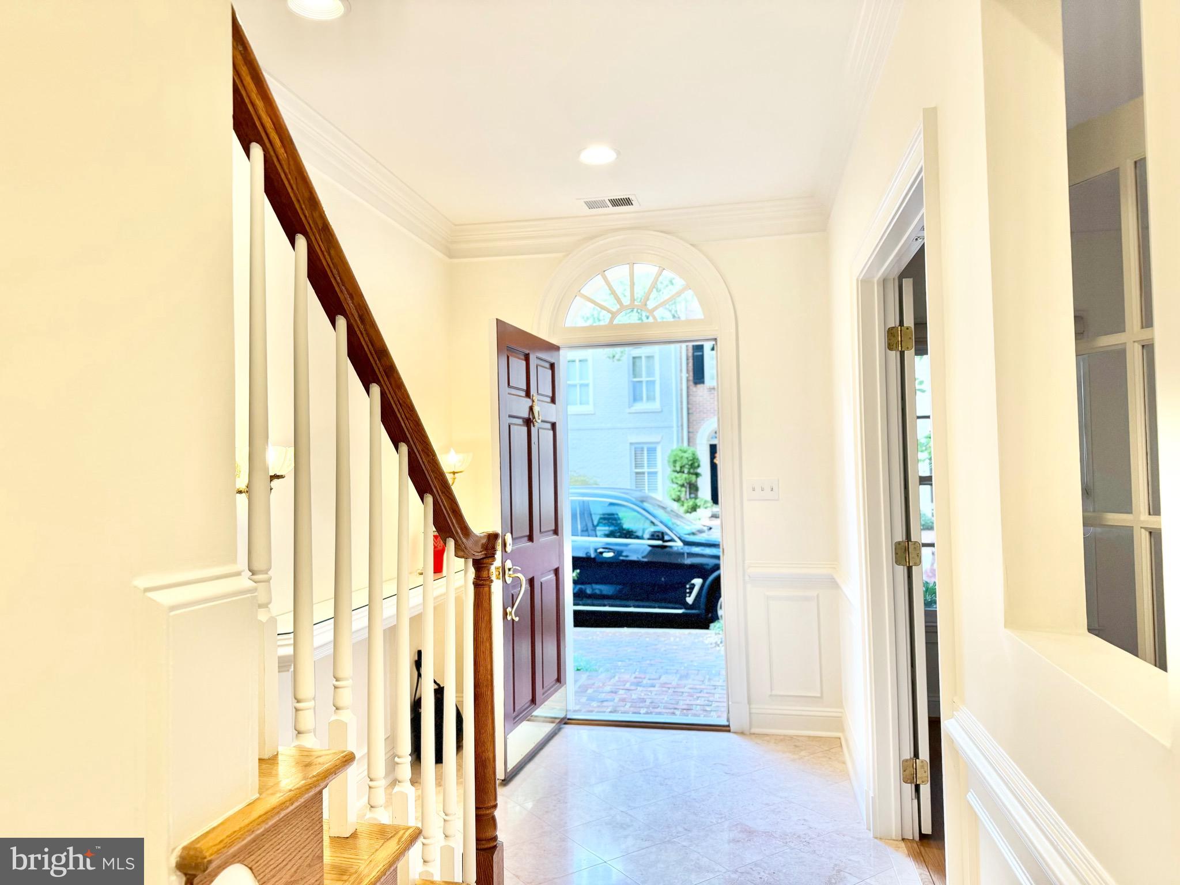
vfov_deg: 56.8
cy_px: 442
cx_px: 590
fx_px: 818
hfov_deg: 71.6
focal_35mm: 24
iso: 125
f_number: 1.78
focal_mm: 6.76
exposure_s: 1/120
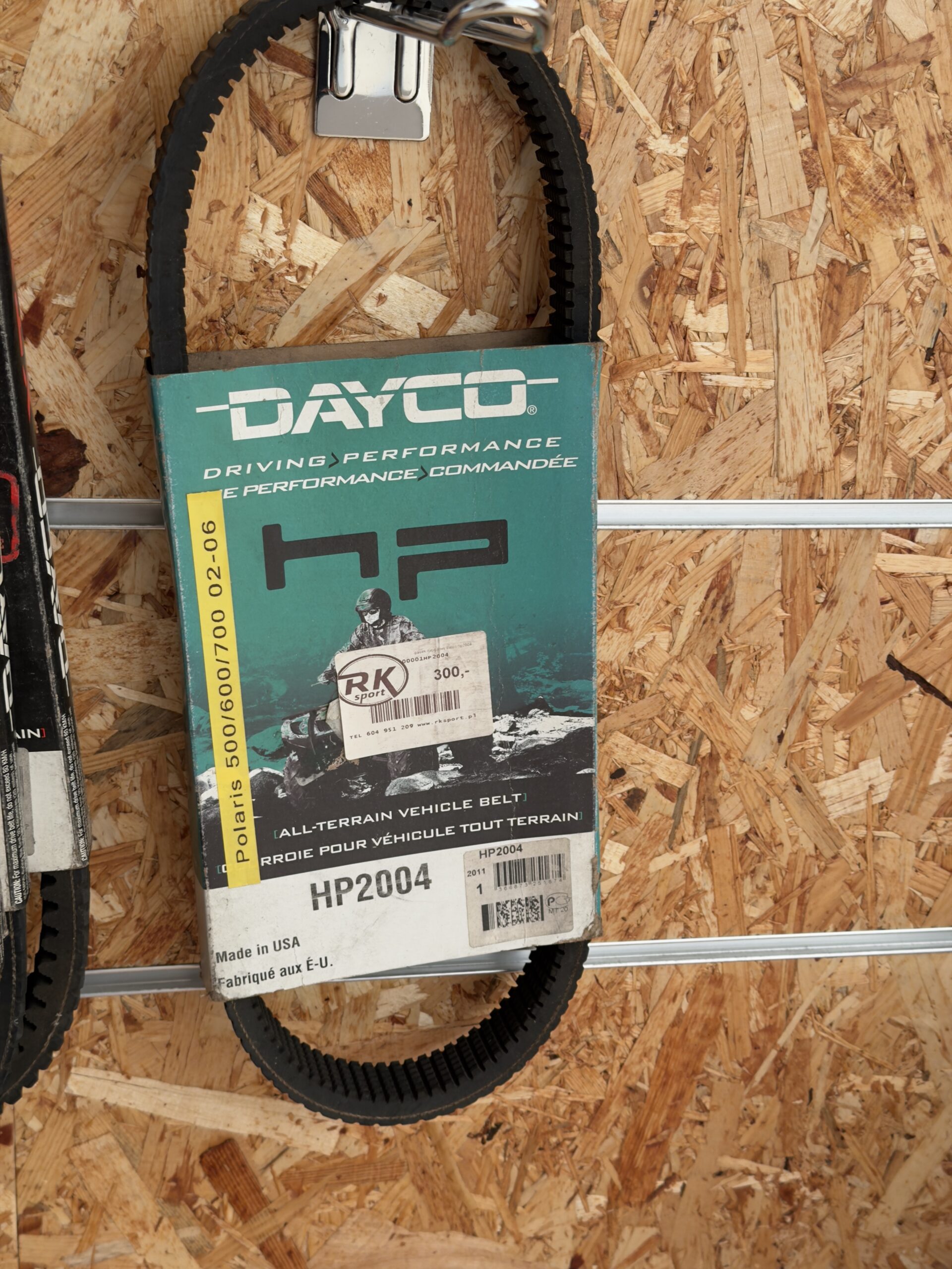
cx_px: 476
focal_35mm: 48
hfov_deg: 30.3
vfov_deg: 39.7
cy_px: 634
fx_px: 1760
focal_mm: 6.76
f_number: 1.78
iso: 100
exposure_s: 1/83
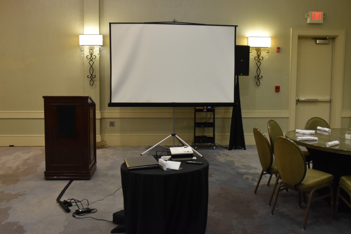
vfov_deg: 35.9
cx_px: 166
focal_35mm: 37
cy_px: 106
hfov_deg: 51.9
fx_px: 361
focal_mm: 22
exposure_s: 1/60
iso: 1400
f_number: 3.8
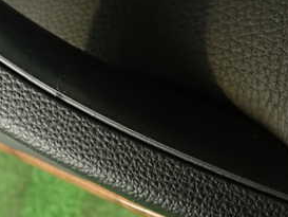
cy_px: 125
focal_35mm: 55
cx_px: 95
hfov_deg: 34.6
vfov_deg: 26.5
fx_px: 458
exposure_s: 1/30
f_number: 2
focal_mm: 4.5
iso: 400
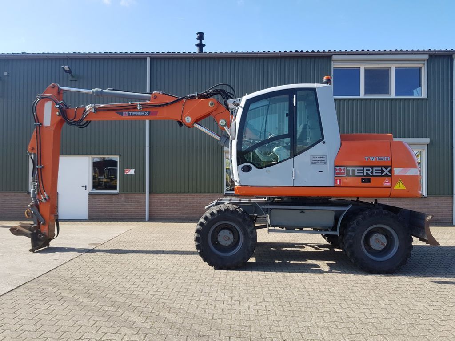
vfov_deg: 53.1
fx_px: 342
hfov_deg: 67.3
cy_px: 170
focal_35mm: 26
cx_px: 228
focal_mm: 4.2
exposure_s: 1/904
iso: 40
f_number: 1.7
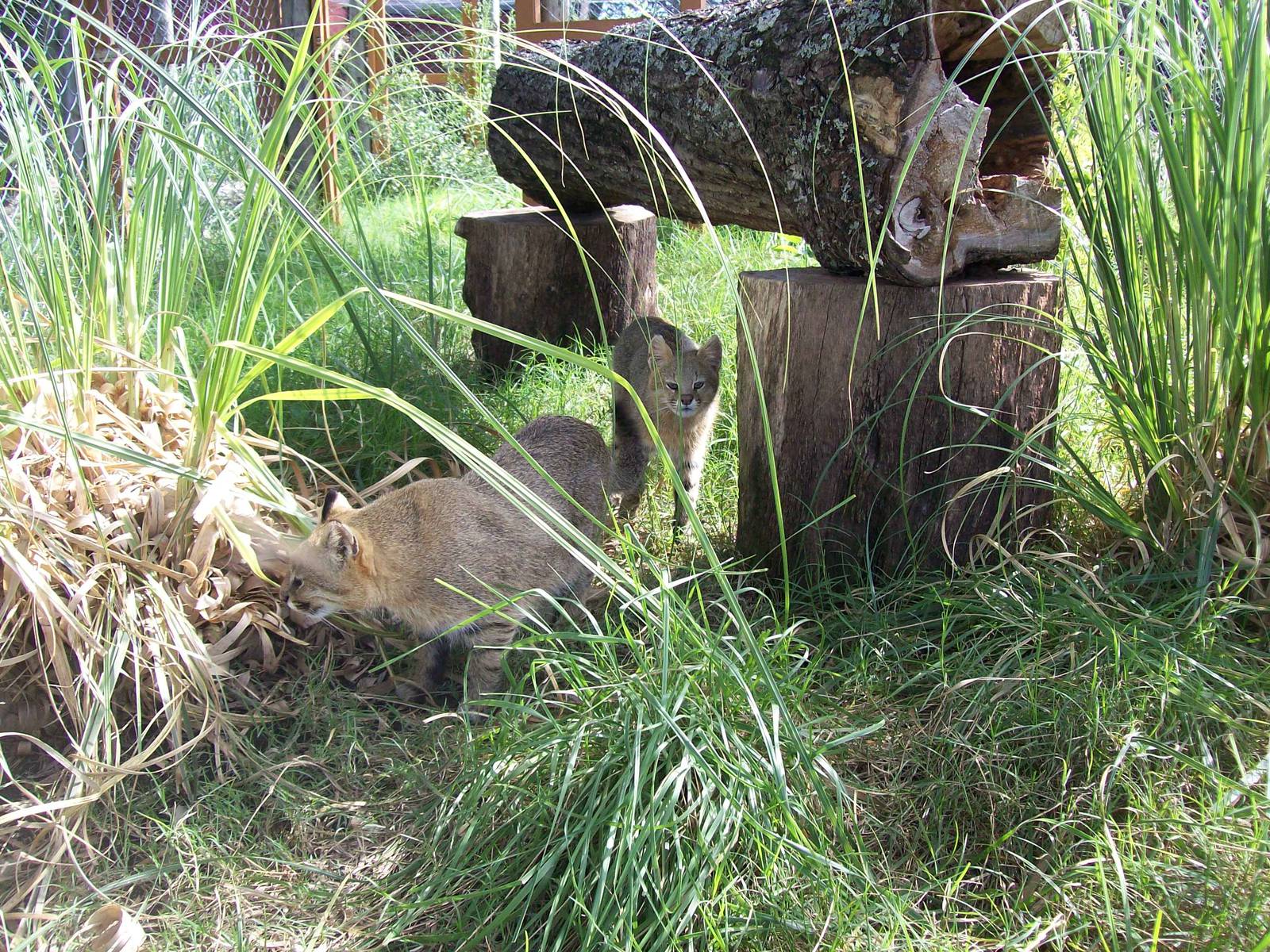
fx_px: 1321
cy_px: 476
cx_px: 635
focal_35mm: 36
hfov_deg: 51.4
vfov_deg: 39.7
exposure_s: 1/146
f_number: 2.7
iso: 80
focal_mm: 6
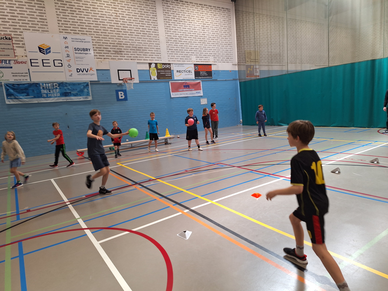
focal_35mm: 23
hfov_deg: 73.9
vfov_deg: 58.9
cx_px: 194
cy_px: 146
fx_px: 258
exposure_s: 1/50
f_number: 1.8
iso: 100
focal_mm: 5.54
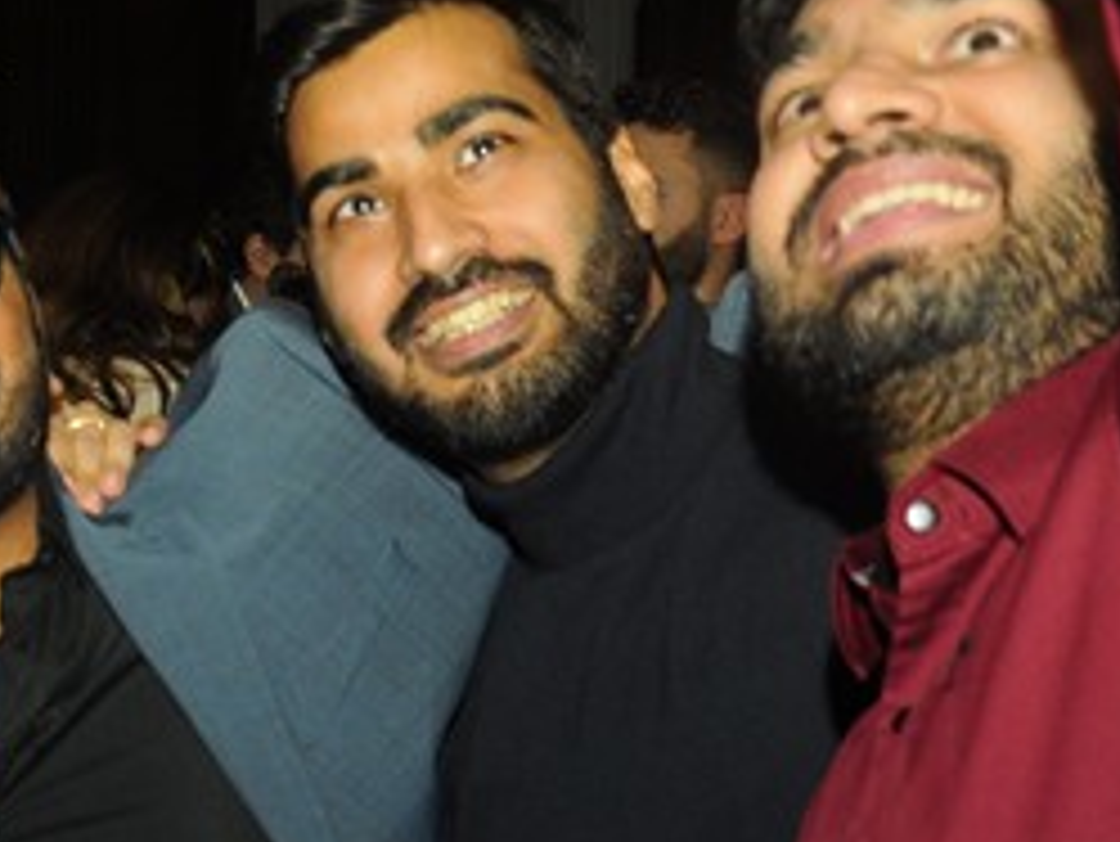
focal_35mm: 139
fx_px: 4500
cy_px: 792
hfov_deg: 13.9
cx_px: -144
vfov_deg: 10.6
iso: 400
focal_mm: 24
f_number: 4.5
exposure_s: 1/60
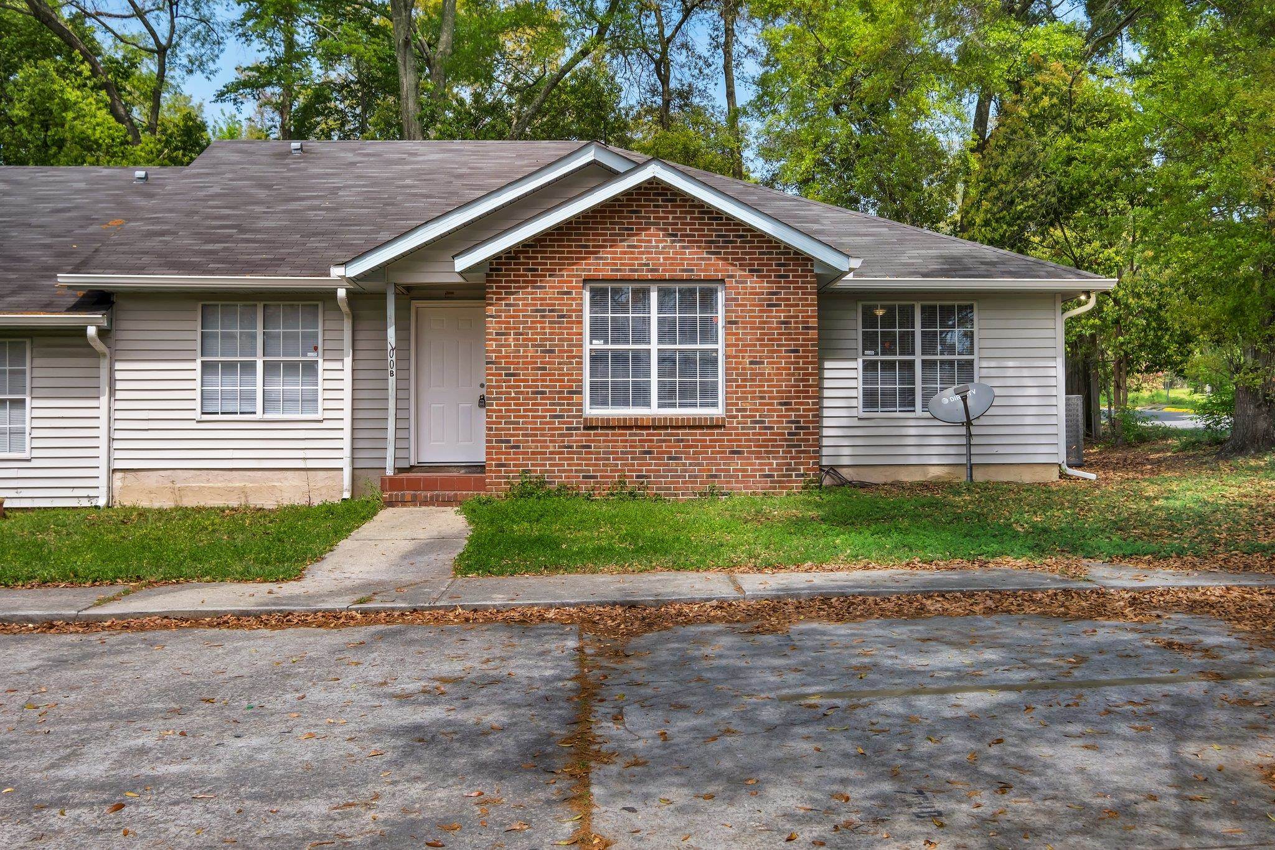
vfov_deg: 36.9
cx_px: 638
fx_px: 1275
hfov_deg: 53.1
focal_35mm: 36
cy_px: 425
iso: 250
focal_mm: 24
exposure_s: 1/1400
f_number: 8
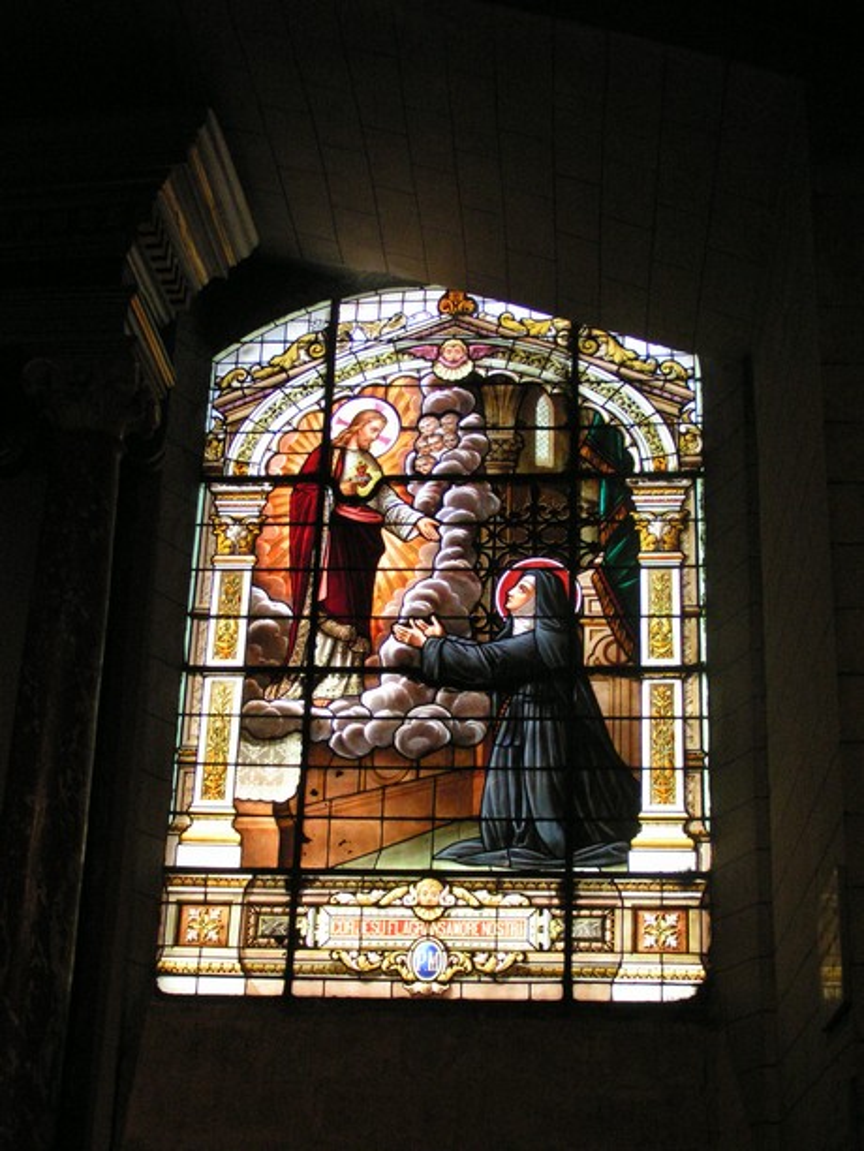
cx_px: 432
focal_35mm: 54
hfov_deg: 27.0
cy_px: 576
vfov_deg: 35.5
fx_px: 1796
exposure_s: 1/125
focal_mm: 8.3
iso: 400
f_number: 4.5
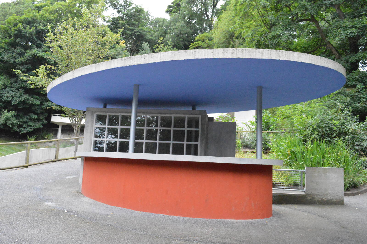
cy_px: 122
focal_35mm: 27
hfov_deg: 67.4
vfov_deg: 47.9
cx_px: 184
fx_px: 275
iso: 6400
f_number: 7.1
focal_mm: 18
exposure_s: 1/1600
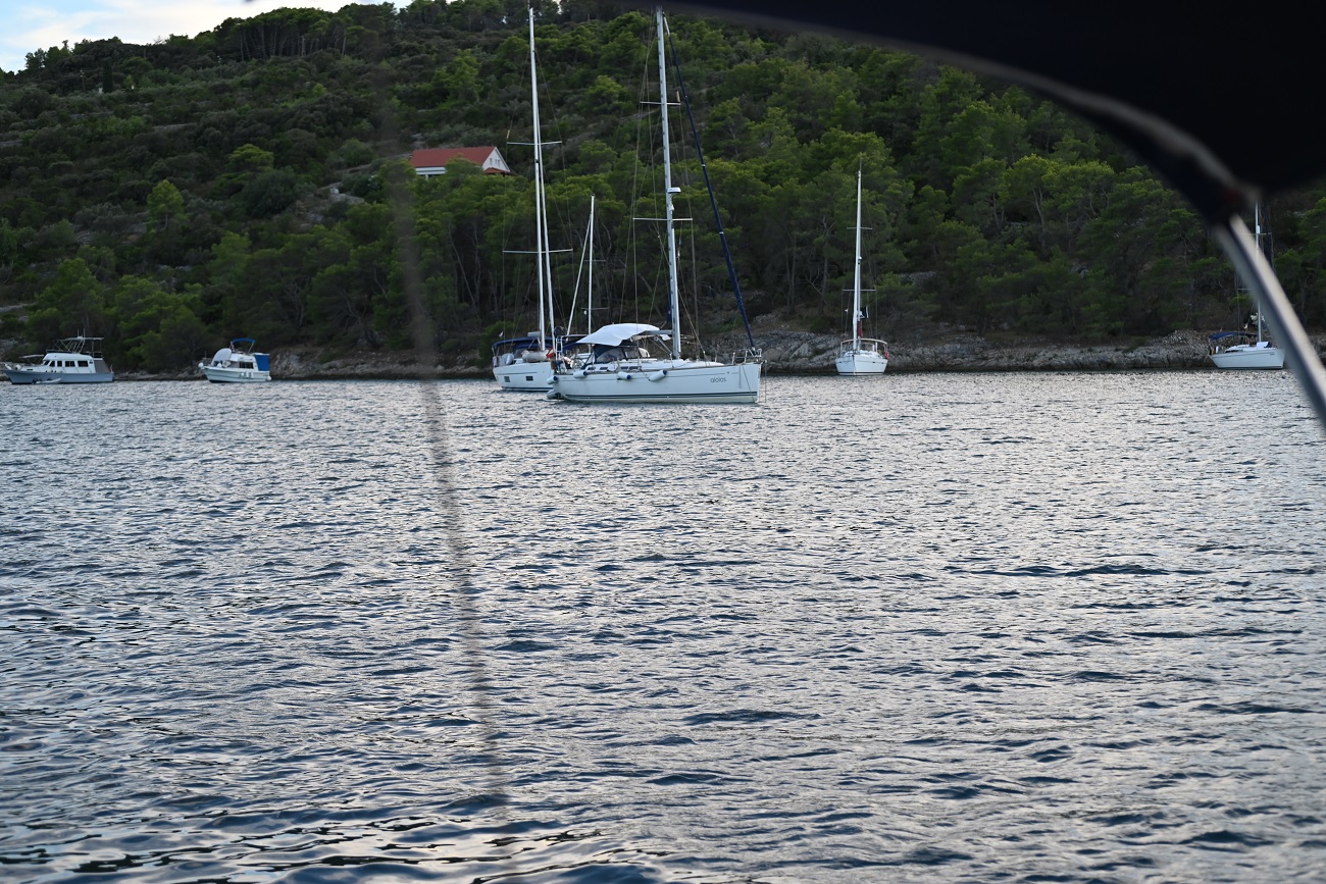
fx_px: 2578
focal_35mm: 70
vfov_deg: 19.5
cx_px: 663
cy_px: 442
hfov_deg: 28.8
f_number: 4.5
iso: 400
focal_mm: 70
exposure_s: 1/500
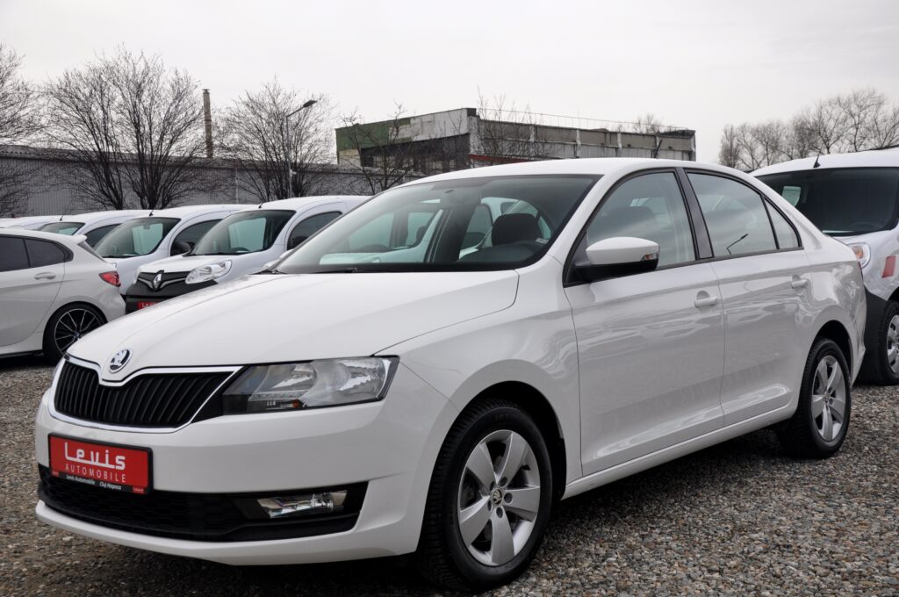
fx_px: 1047
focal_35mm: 42
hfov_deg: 46.5
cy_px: 298
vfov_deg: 31.8
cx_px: 450
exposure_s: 1/250
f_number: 8
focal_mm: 28
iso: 500
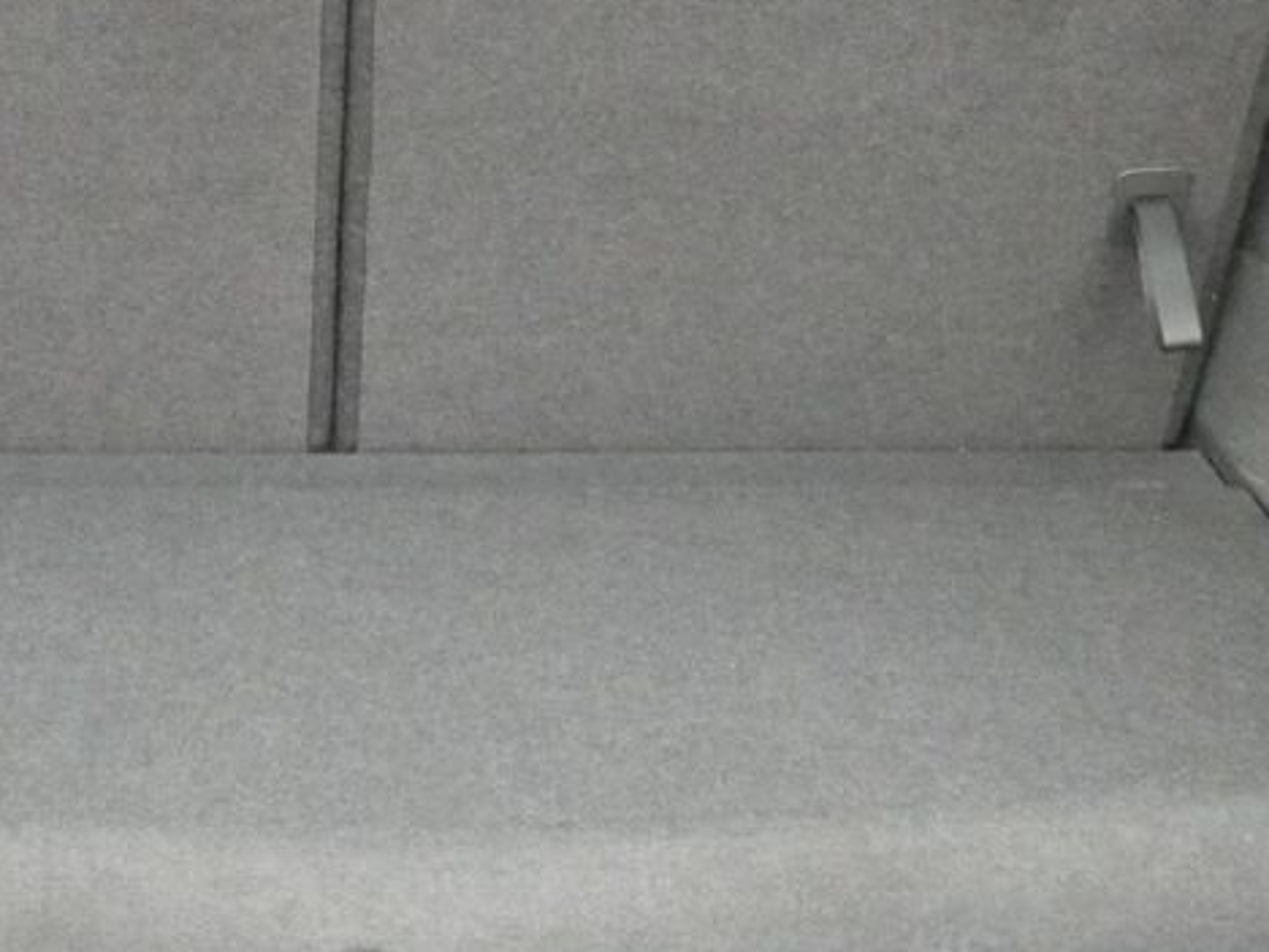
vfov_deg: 20.5
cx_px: 236
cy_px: 68
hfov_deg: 27.2
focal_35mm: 70
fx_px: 2566
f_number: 5.6
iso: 1600
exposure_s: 1/60
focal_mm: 5.8
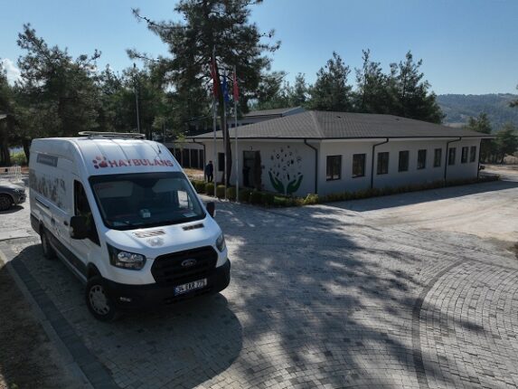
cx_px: 259
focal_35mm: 24
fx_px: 359
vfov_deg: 56.8
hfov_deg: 71.6
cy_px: 194
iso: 150
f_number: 2.8
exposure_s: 1/5000
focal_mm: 12.29
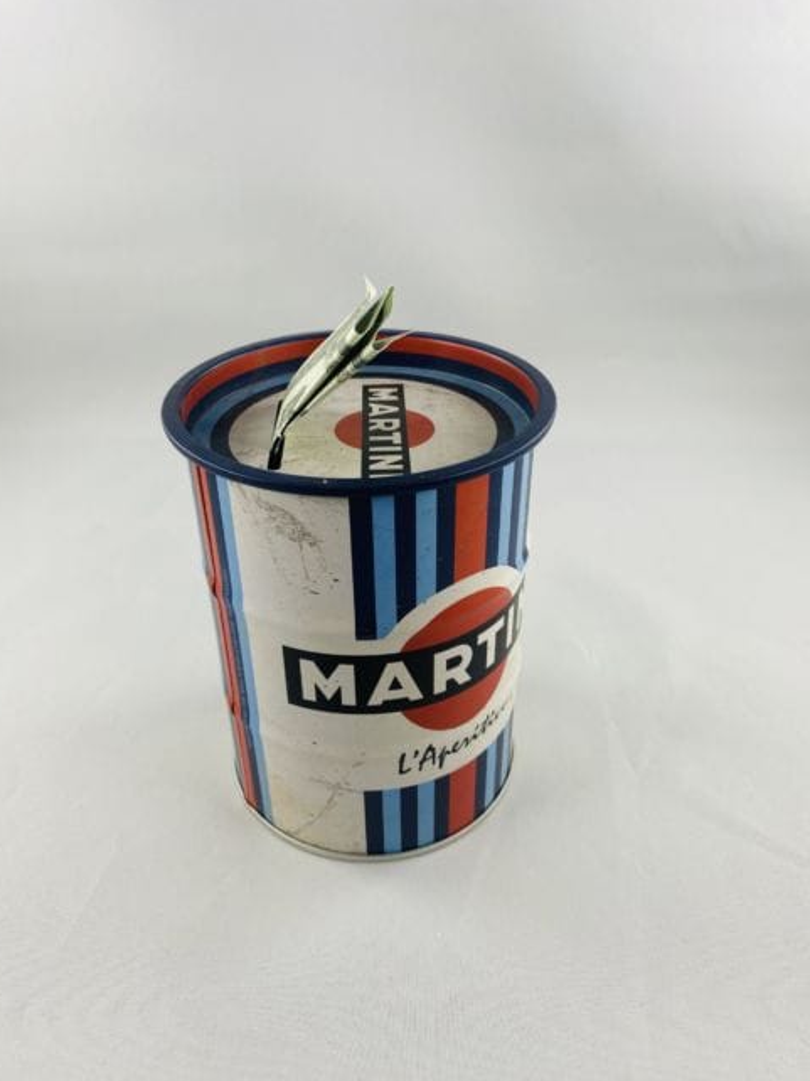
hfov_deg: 51.3
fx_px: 843
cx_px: 396
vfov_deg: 65.3
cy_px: 551
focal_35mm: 27
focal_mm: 4.25
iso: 50
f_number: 1.8
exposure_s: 1/100
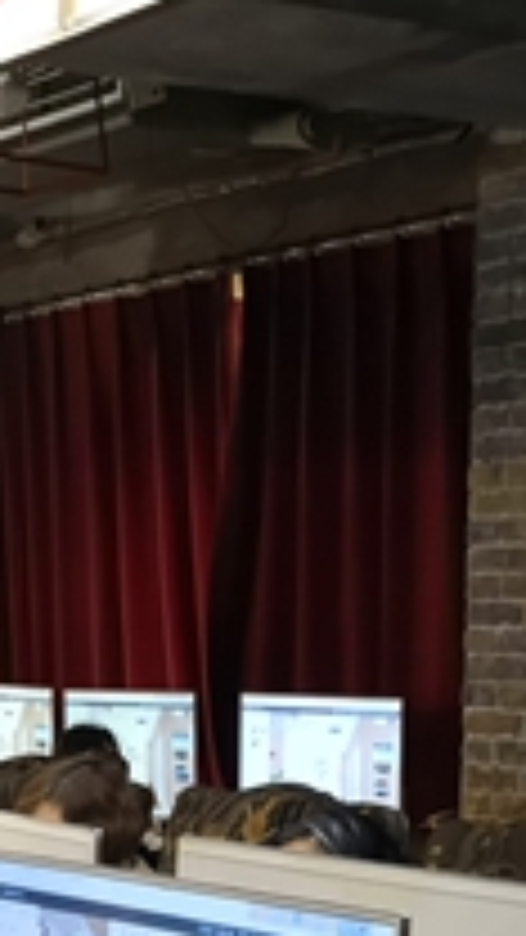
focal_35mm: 85
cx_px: -103
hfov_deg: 13.8
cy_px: 936
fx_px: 2108
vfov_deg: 23.9
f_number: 1.6
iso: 800
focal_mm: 3.95
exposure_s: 1/100
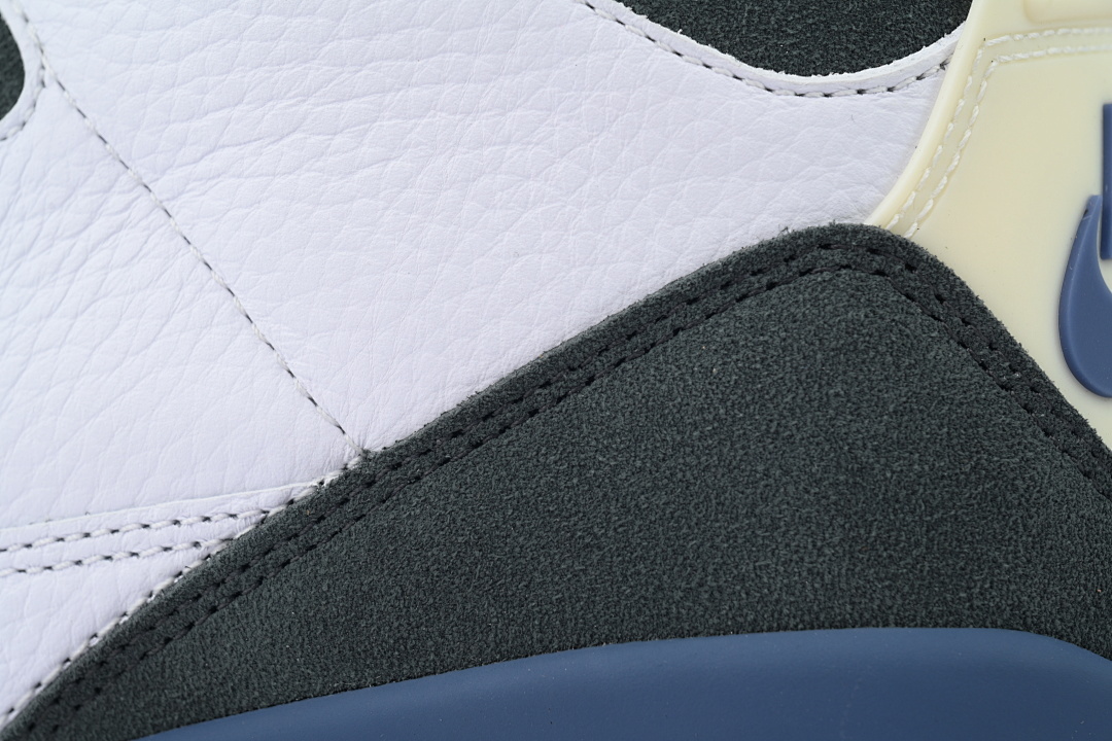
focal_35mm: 105
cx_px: 556
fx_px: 3243
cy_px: 370
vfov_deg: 13.0
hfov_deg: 19.5
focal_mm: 105
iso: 400
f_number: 11
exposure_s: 1/100
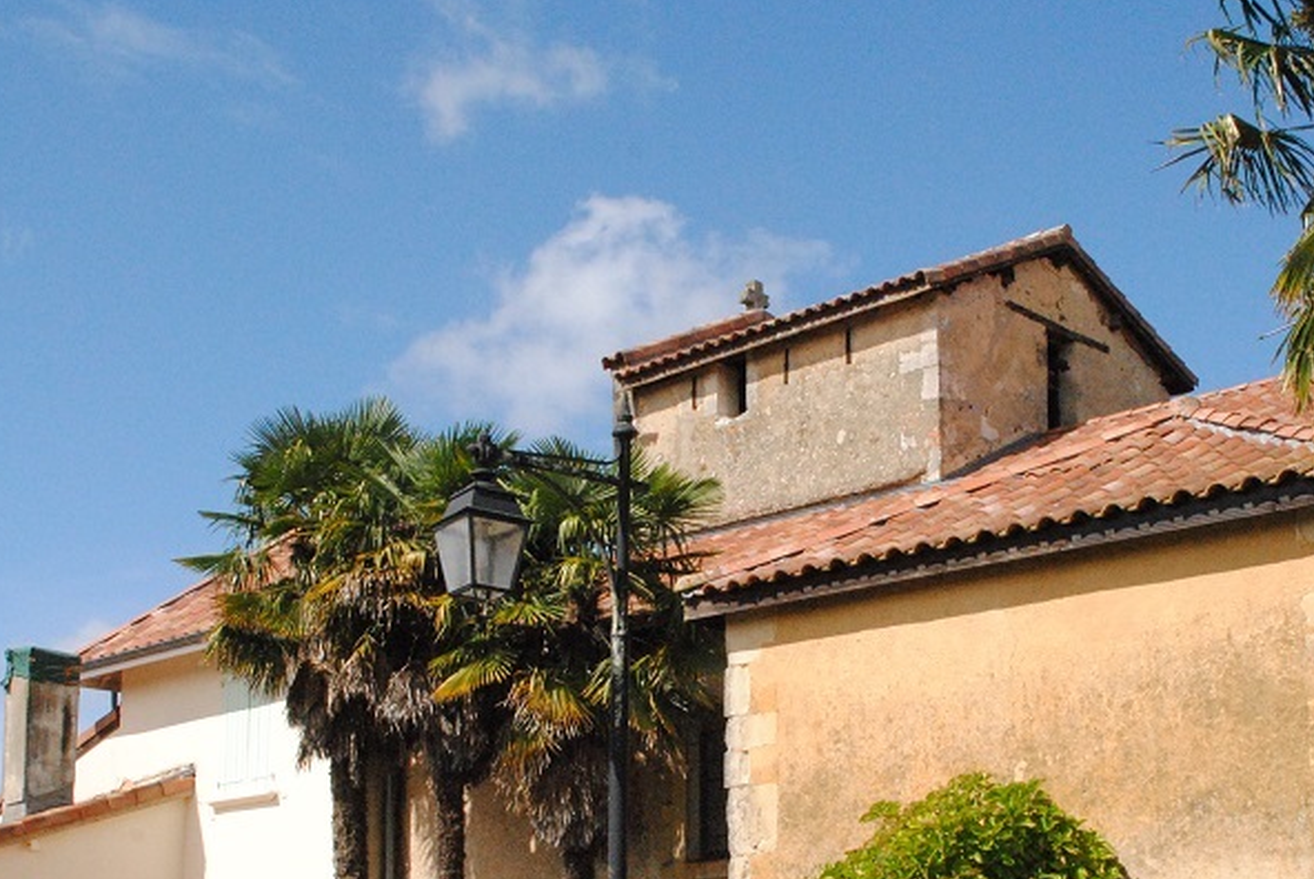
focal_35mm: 65
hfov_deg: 30.9
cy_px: 647
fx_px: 2370
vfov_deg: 20.9
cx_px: 750
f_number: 16
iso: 1600
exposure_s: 1/1000
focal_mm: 25
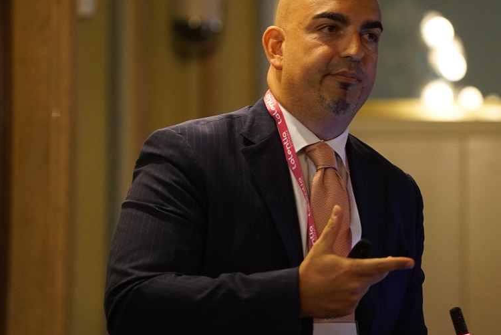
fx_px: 3342
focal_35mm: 240
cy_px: 135
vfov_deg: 5.7
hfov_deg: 8.6
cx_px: 294
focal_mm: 200
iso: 5000
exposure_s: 1/125
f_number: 4
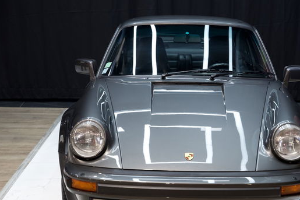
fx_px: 769
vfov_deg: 14.8
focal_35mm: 92
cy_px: 121
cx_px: 189
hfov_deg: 22.0
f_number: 2.8
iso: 1000
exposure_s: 1/80
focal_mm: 61.9
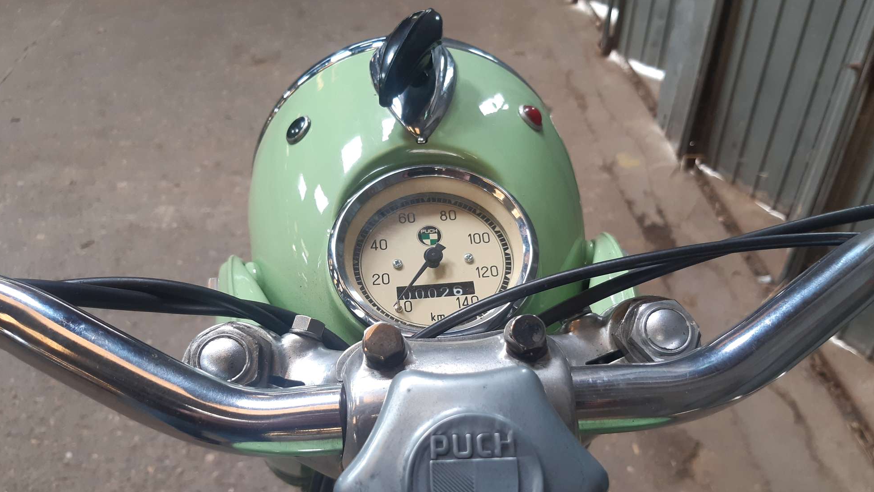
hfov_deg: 66.1
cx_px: 435
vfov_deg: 39.8
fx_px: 672
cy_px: 320
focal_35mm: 29
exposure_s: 1/60
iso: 100
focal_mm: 3.92
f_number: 1.7
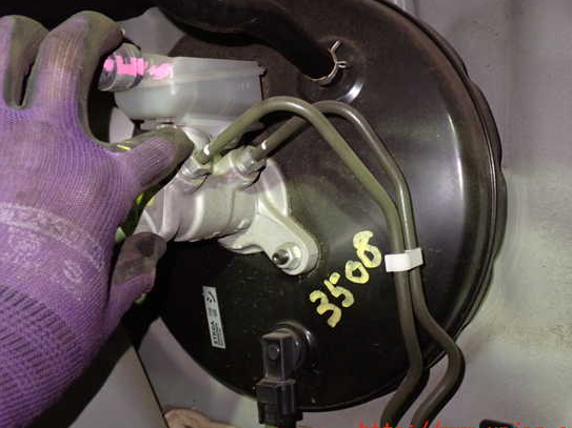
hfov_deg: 44.8
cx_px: 281
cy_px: 209
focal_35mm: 42
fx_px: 694
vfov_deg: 34.3
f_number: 2.7
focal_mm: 6.83
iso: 800
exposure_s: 1/15
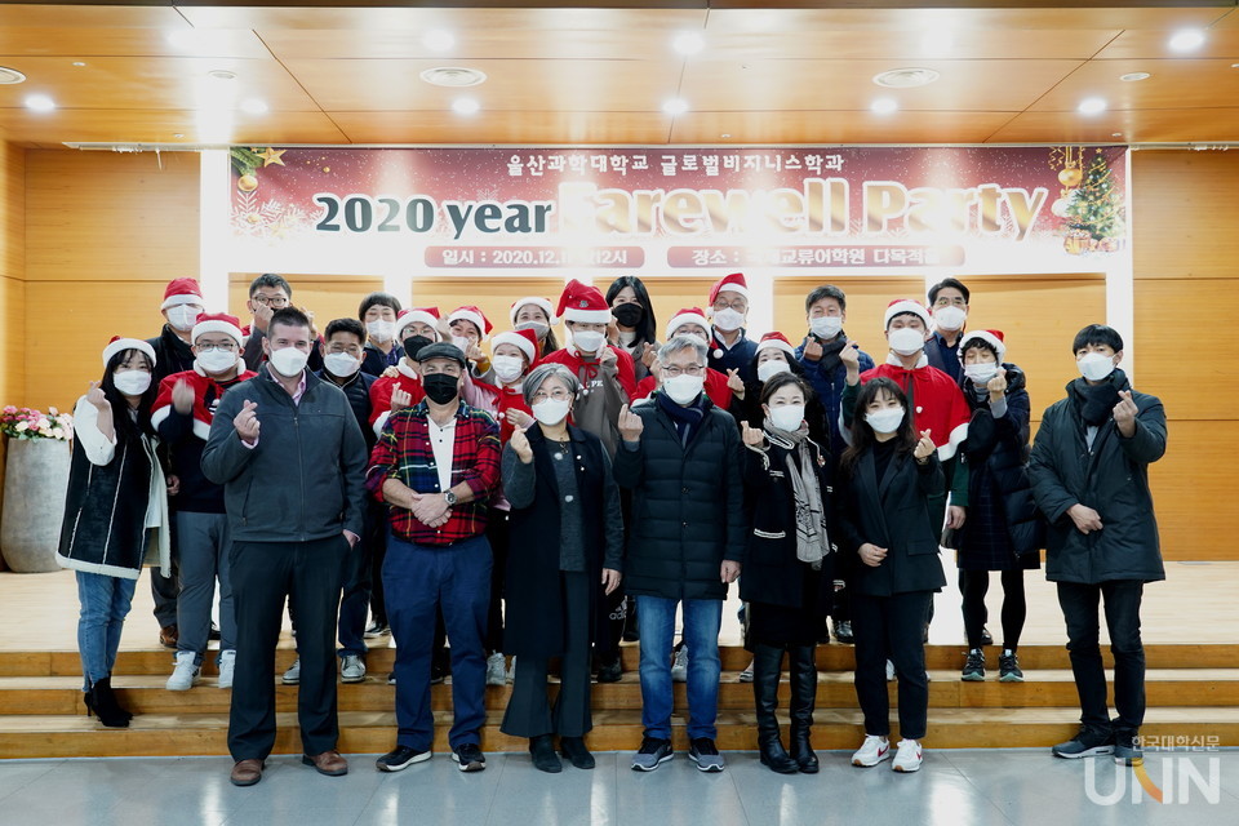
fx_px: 1170
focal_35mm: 34
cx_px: 620
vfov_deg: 38.9
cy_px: 413
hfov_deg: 55.8
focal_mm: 34
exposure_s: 1/13
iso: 1250
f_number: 4
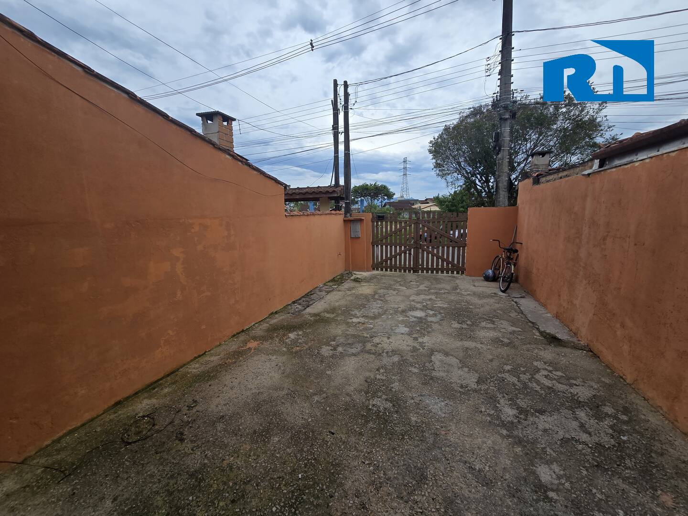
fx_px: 258
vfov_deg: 89.9
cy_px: 258
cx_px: 344
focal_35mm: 13
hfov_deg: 106.2
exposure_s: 1/1894
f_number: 2.2
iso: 50
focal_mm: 2.2
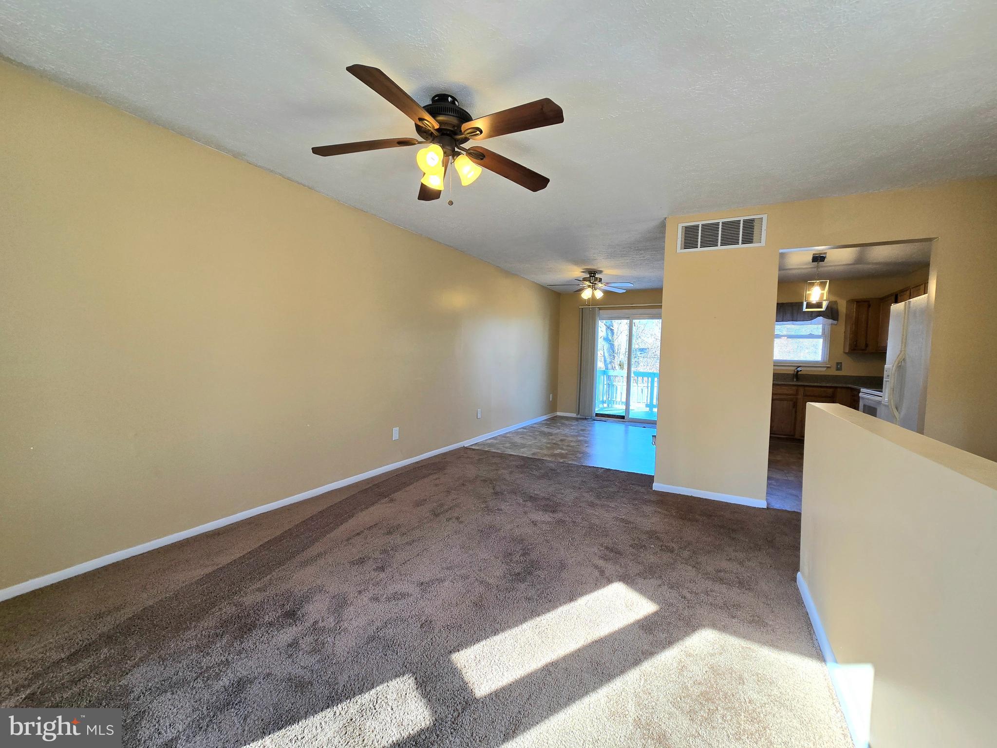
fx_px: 374
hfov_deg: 106.2
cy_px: 374
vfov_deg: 89.9
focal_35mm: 13
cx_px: 498
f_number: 2.2
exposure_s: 1/122
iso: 50
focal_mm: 2.2
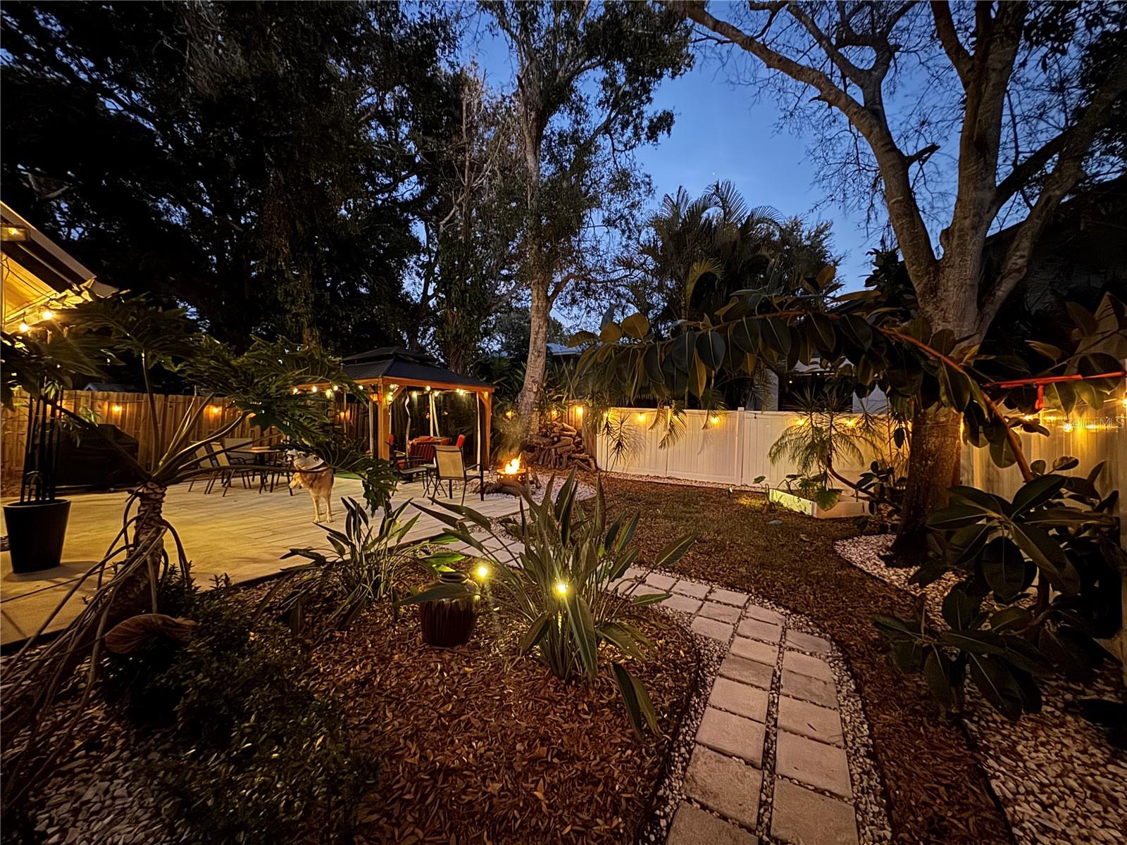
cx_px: 564
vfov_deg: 85.7
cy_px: 422
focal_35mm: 14
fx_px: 456
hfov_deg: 102.1
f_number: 2.2
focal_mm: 2.22
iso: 1600
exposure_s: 1/12
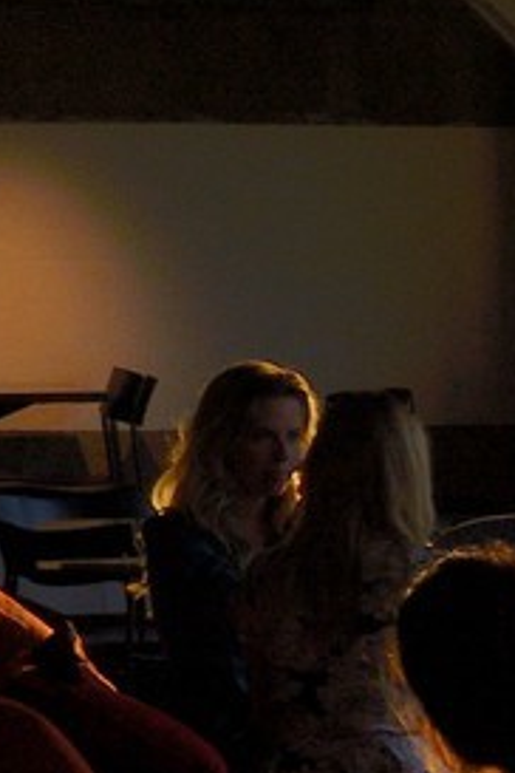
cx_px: 1947
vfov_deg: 7.8
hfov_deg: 4.8
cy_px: 490
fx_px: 5665
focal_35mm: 264
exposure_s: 1/250
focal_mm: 45
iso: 400
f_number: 10
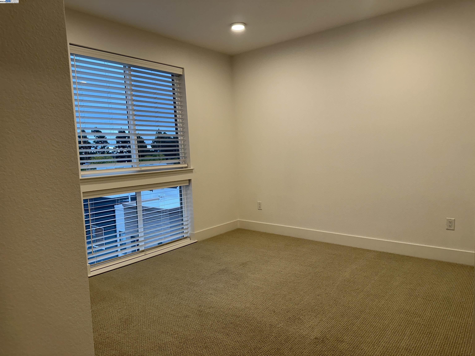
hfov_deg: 71.6
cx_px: 238
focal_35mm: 24
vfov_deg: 56.8
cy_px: 178
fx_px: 329
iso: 125
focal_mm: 6.86
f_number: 1.78
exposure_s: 1/120
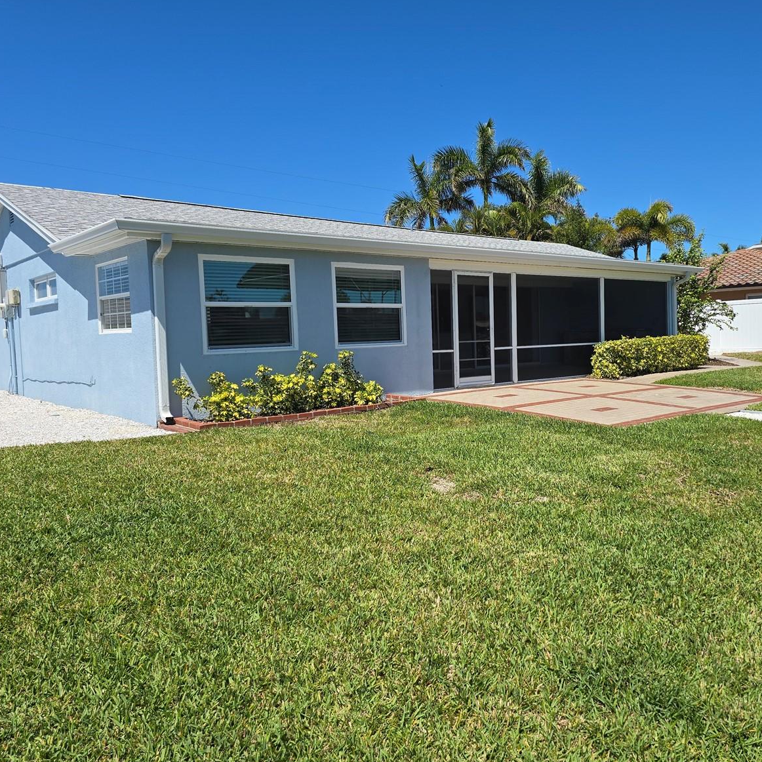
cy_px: 375
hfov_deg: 56.6
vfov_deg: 57.3
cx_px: 476
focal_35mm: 28
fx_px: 697
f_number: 1.7
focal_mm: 6.3
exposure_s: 1/1041
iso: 12
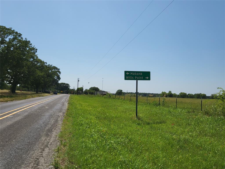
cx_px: 112
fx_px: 169
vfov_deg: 53.1
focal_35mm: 26
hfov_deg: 67.3
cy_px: 84
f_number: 1.8
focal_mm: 4.25
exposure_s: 1/5856
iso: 50
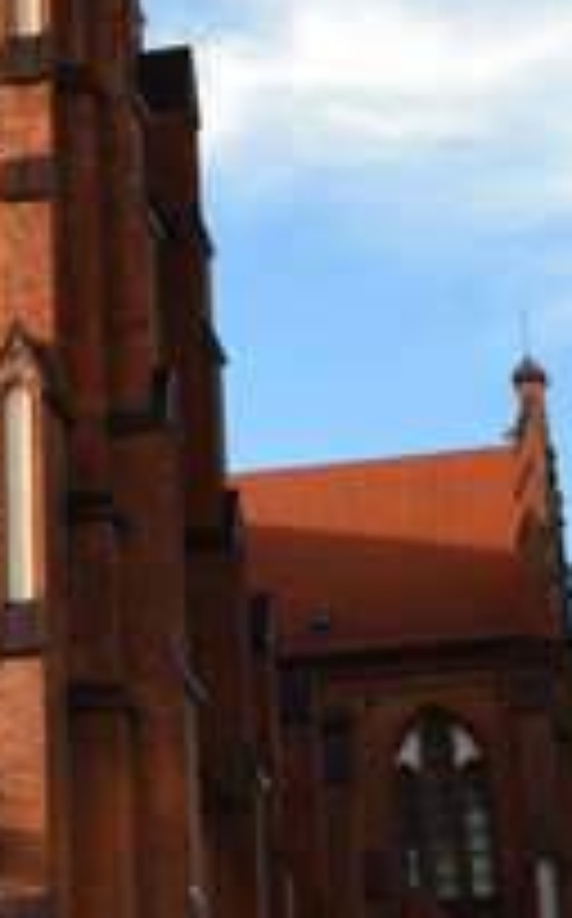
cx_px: -270
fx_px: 2701
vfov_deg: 19.2
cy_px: 274
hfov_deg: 11.6
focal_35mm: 108
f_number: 10
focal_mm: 18
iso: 400
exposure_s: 1/200
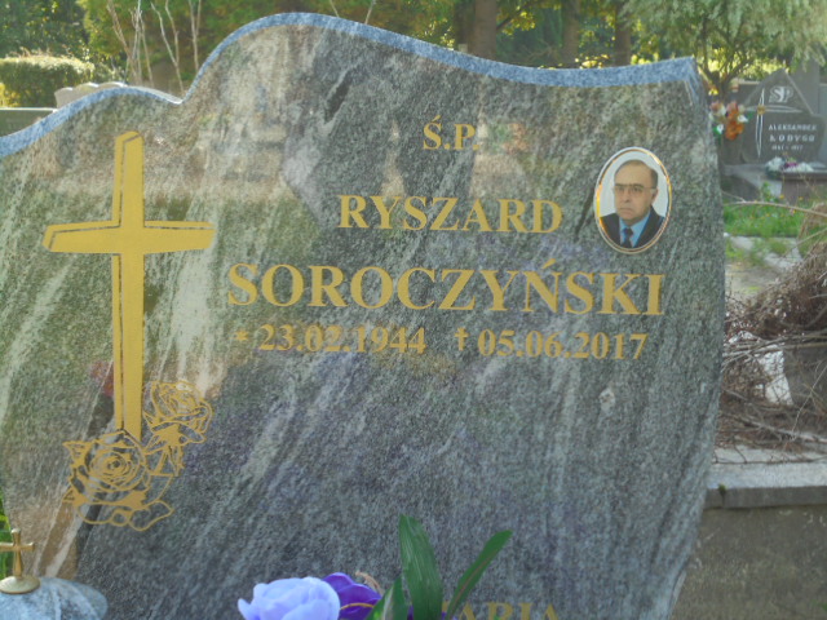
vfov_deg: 26.1
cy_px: 310
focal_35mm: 56
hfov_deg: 34.3
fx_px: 1338
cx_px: 414
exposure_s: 1/80
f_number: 5.2
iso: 100
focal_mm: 10.1
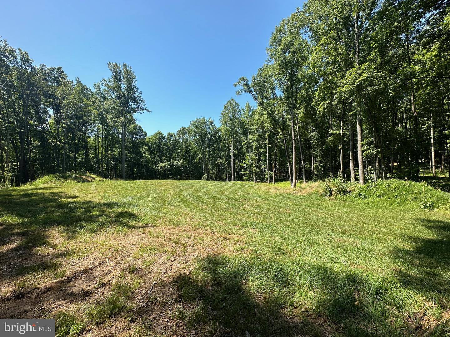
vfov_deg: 85.7
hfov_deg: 102.1
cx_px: 225
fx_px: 182
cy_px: 168
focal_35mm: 14
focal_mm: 2.22
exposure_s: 1/849
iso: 40
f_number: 2.2
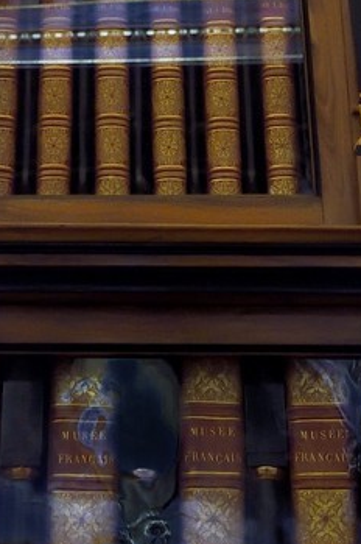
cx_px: 114
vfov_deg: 13.0
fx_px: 2140
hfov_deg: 9.6
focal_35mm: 142
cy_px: -455
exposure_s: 1/25
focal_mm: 31
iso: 2000
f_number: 5
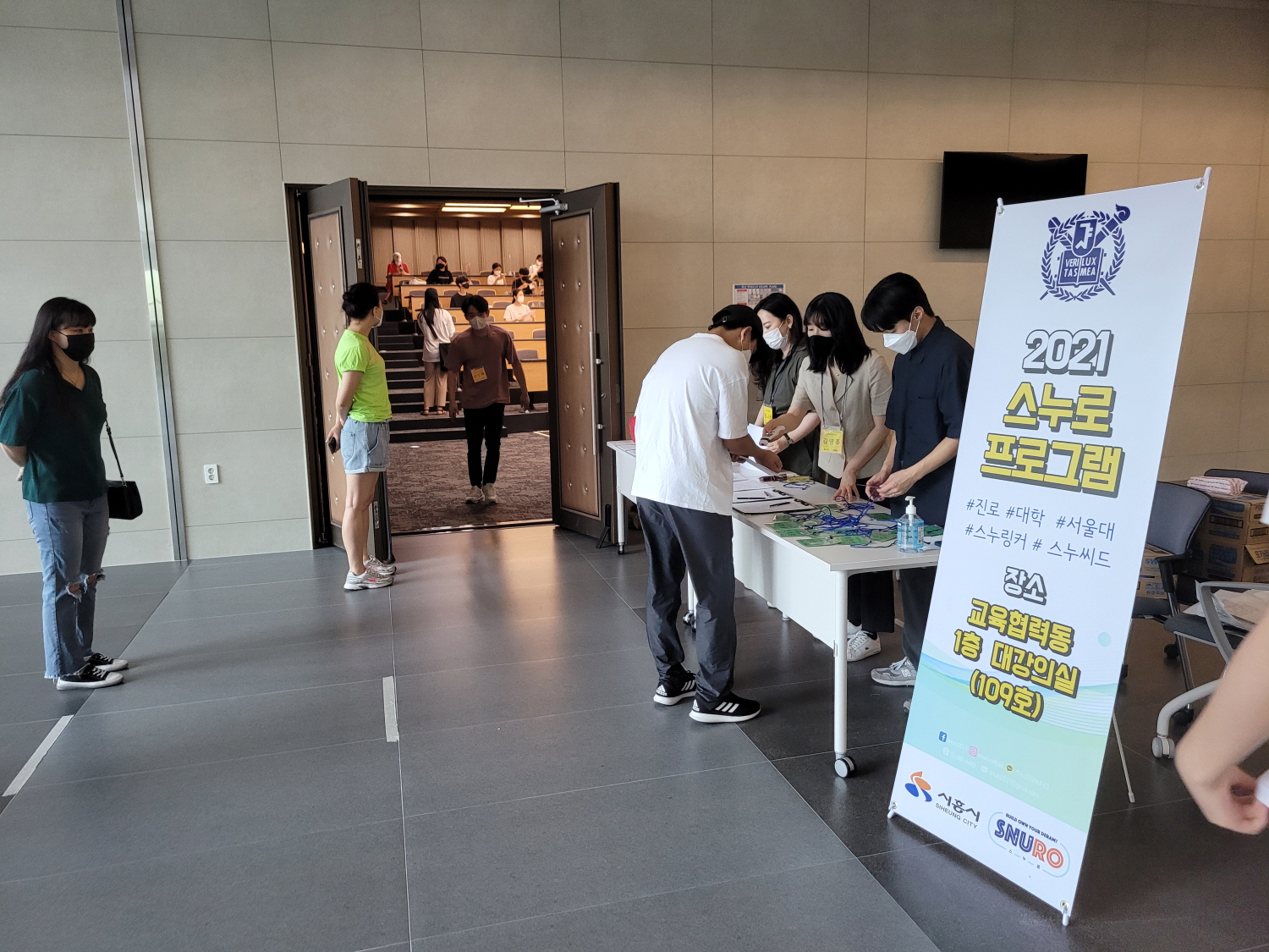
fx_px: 953
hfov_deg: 67.3
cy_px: 476
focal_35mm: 26
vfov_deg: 53.1
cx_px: 634
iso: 320
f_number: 1.8
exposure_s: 1/120
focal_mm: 5.4
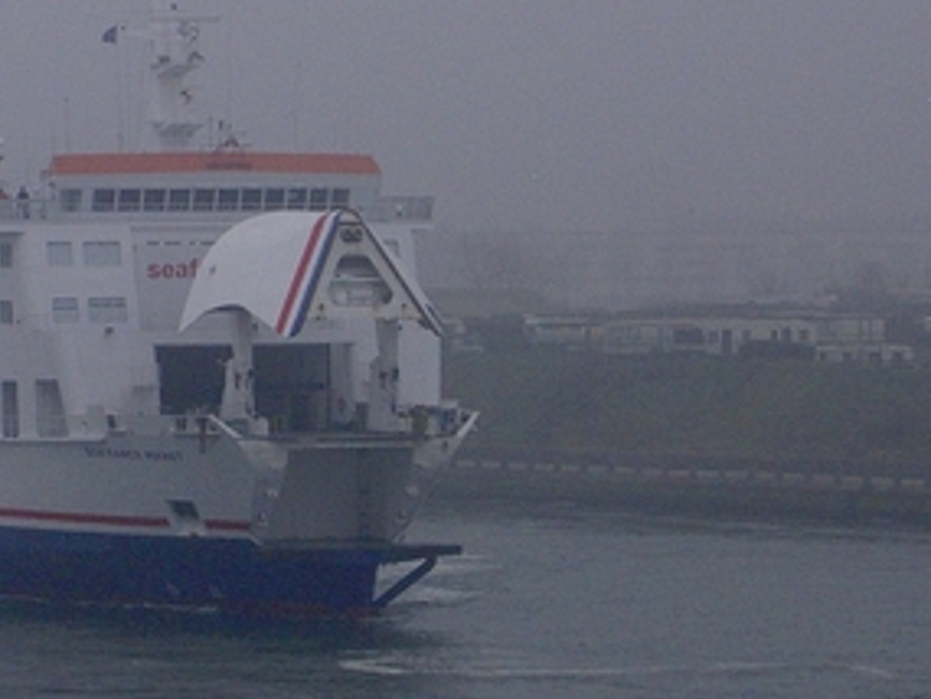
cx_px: 82
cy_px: 274
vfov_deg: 6.1
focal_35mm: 244
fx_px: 6565
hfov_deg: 8.1
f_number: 8.3
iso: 200
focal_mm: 24
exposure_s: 1/250
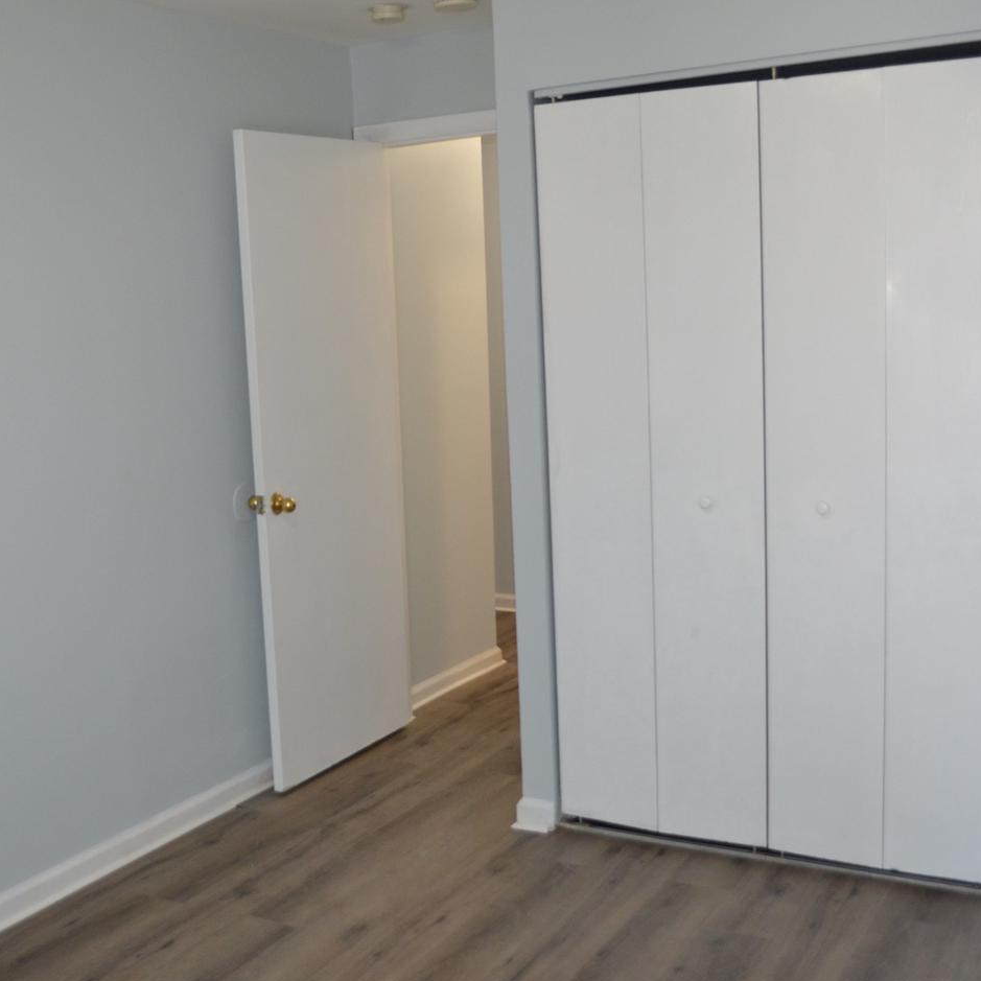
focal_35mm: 43
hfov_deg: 39.0
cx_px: 383
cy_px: 500
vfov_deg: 39.2
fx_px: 1379
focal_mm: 22
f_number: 3.8
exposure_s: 1/60
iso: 800
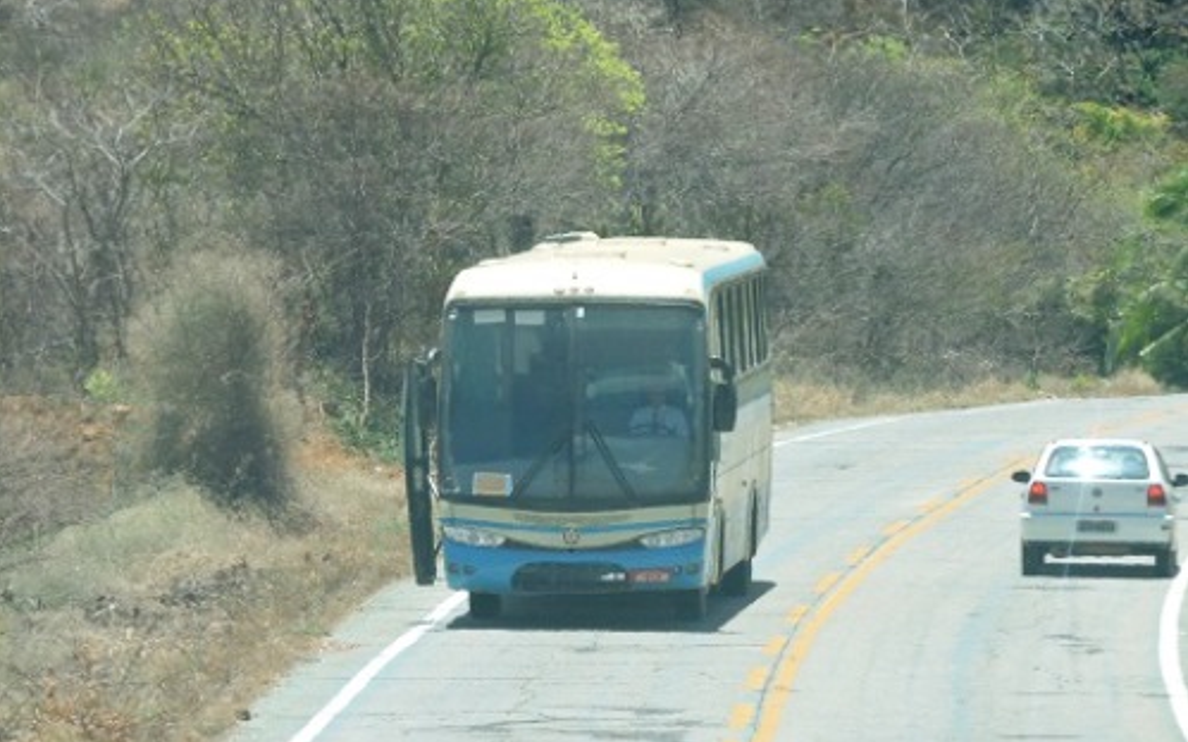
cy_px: 315
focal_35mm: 532
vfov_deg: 2.5
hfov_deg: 4.0
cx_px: 594
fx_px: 17221
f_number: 5.6
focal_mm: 89.6
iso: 110
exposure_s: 1/250
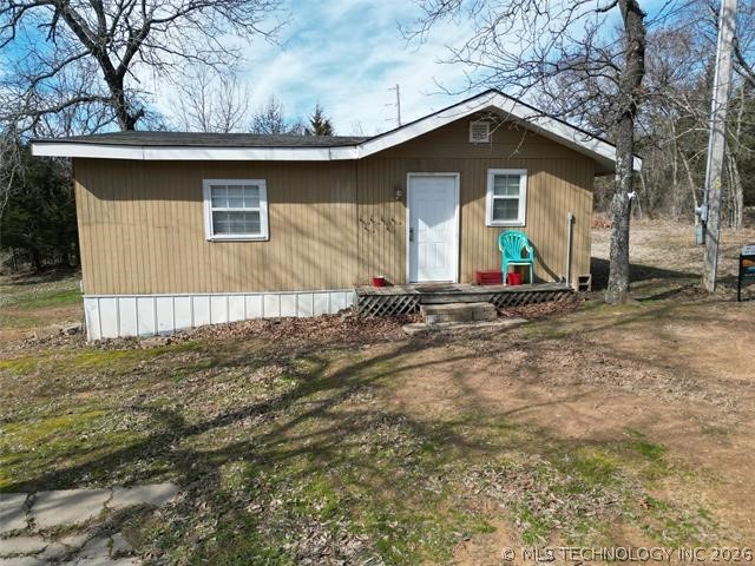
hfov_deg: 71.6
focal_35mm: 24
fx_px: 523
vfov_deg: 56.8
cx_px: 378
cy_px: 283
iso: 200
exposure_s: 1/2500
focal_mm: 6.72
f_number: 1.7
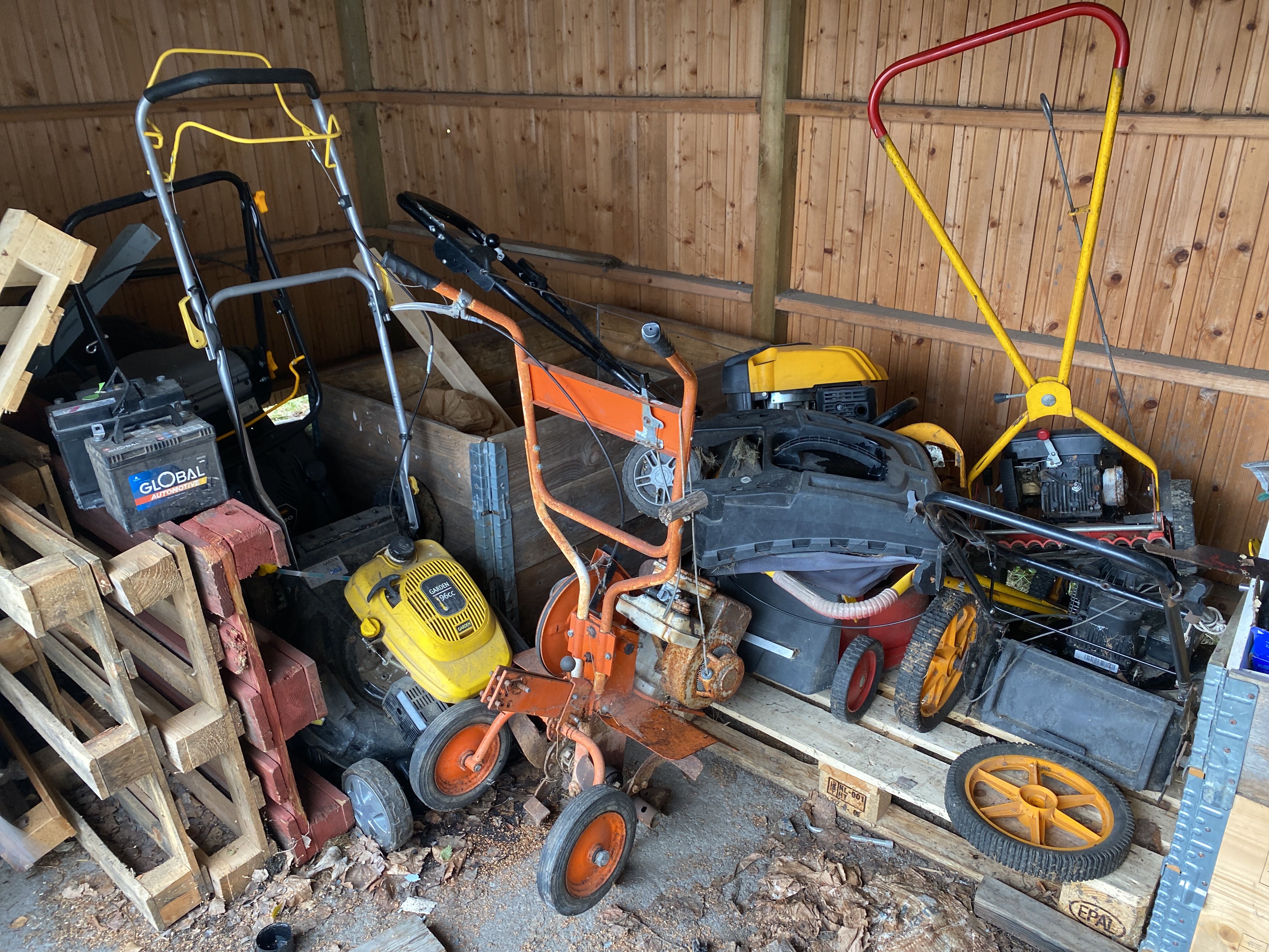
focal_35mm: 26
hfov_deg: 67.3
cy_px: 476
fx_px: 953
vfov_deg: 53.1
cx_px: 634
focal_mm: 4.25
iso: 125
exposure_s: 1/99
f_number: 1.8
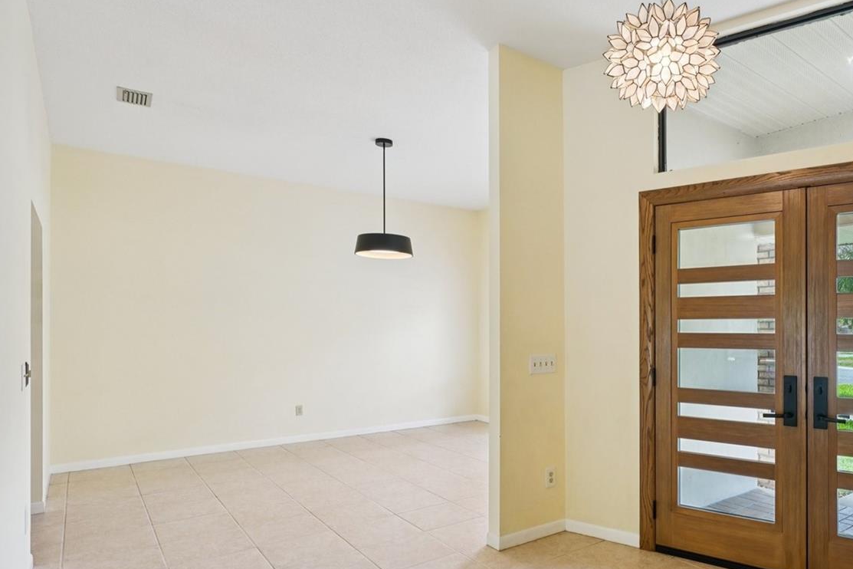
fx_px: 545
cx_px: 570
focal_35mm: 23
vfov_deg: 55.0
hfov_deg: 73.7
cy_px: 320
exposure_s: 1/60
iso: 640
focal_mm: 16
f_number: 8
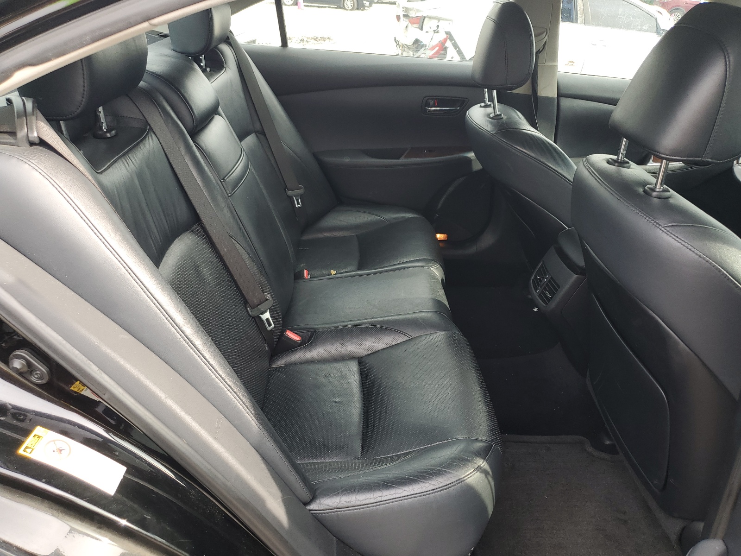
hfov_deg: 67.3
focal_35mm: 26
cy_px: 278
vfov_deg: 53.1
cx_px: 370
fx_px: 557
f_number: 1.5
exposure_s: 1/161
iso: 50
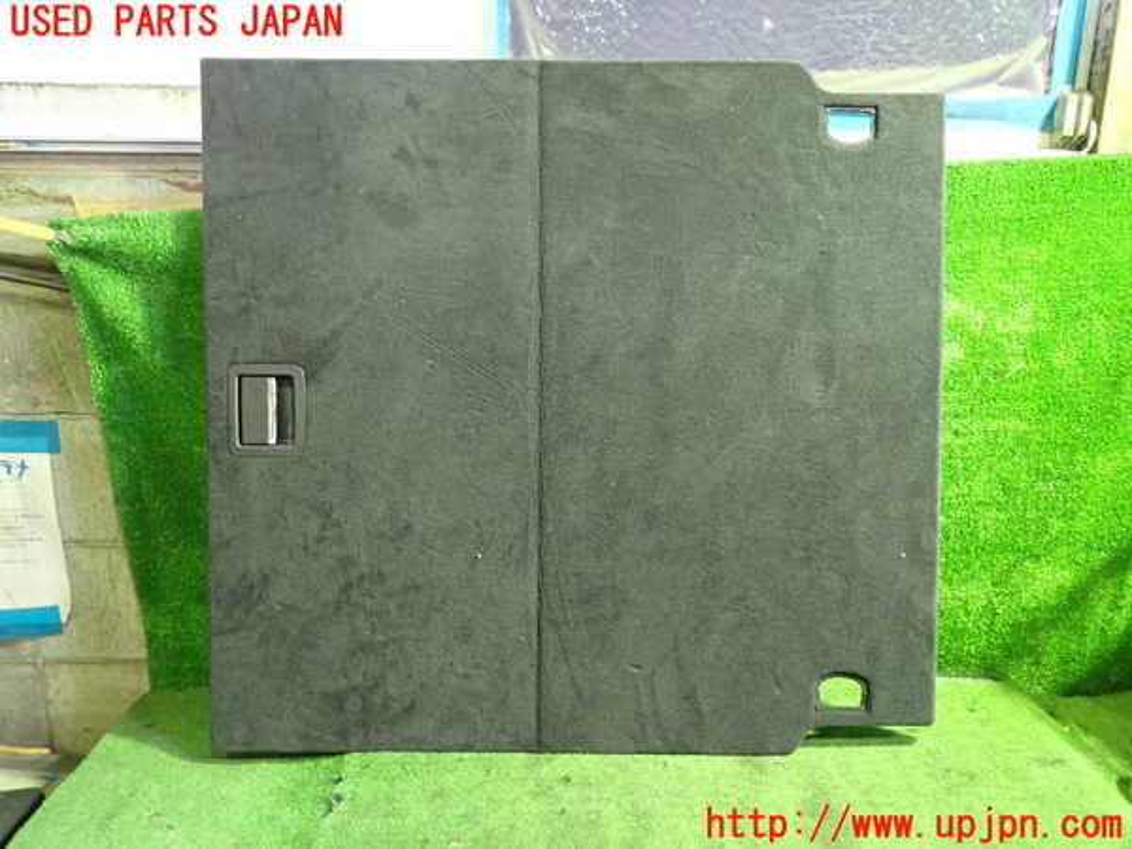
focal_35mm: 25
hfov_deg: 69.4
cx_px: 566
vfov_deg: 54.9
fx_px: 818
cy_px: 424
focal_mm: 4.5
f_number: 2
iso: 800
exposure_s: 1/25
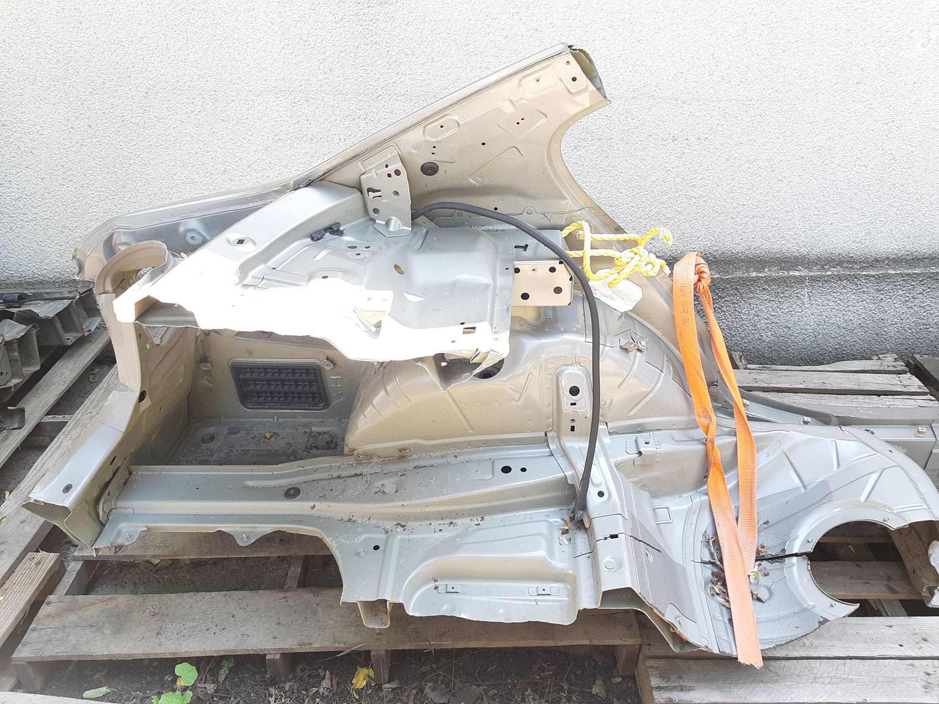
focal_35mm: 27
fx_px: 732
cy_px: 352
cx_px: 470
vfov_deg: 51.3
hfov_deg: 65.3
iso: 40
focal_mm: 3.93
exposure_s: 1/133
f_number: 1.7
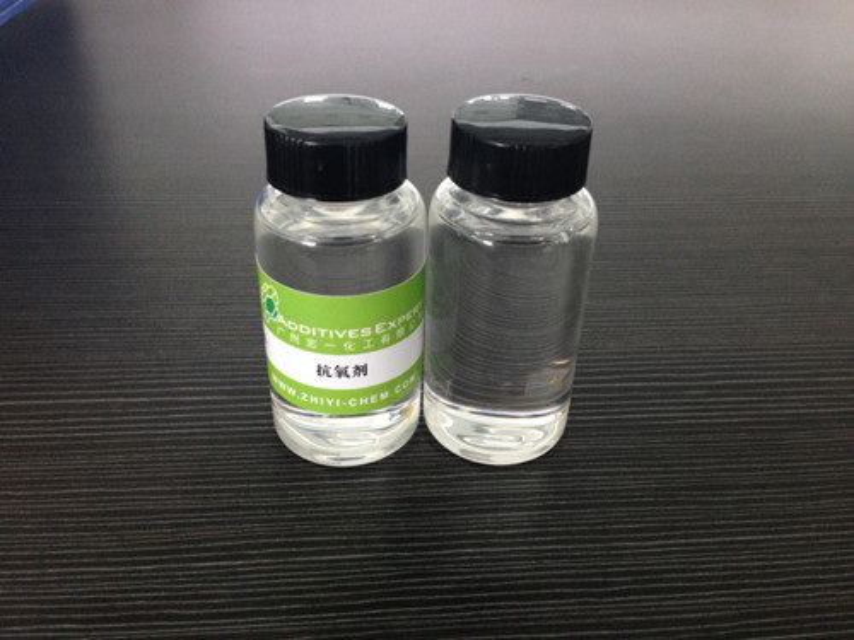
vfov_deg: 42.9
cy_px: 320
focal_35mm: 33
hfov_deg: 55.4
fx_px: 814
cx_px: 427
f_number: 2.4
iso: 200
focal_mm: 4.12
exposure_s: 1/20
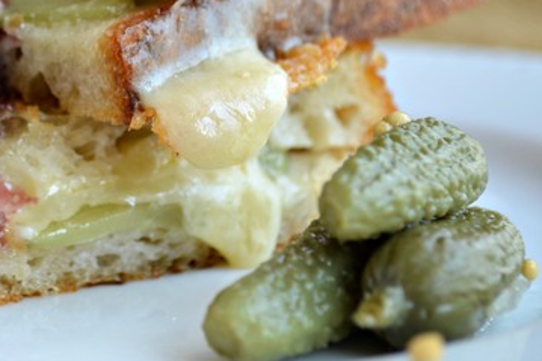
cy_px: 84
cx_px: 14
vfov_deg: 11.0
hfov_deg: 16.2
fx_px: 1866
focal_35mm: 124
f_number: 5.6
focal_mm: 38
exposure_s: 1/60
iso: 200
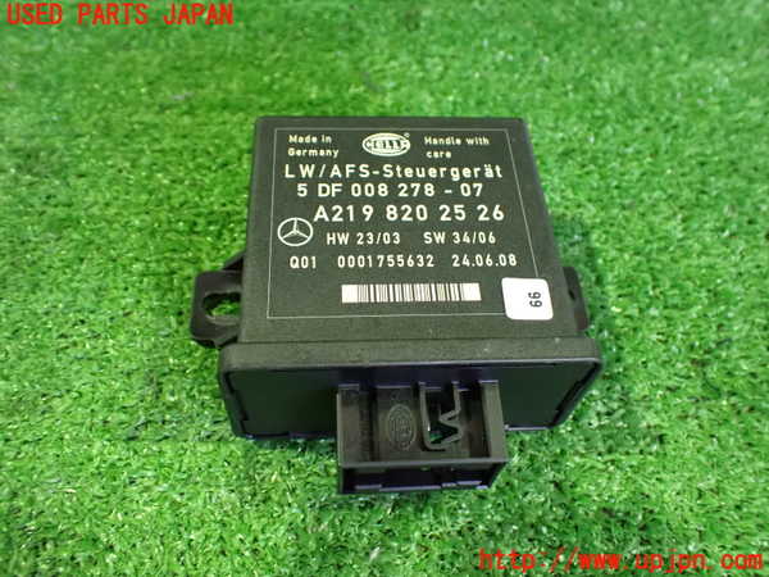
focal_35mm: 30
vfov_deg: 46.8
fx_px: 666
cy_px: 288
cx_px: 384
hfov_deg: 60.0
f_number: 2.3
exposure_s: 1/30
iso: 1250
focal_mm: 5.4
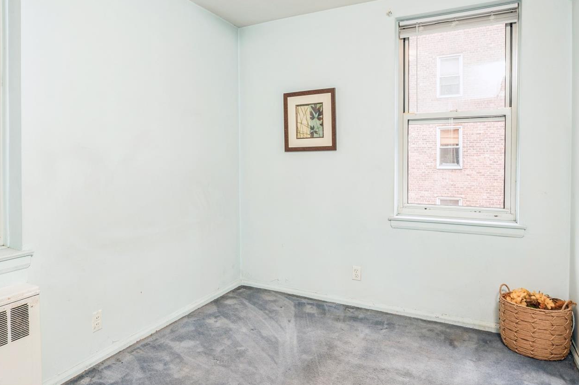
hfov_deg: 75.3
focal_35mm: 23
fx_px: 370
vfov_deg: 55.1
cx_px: 233
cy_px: 203
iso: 200
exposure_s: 1/8
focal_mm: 14
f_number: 11
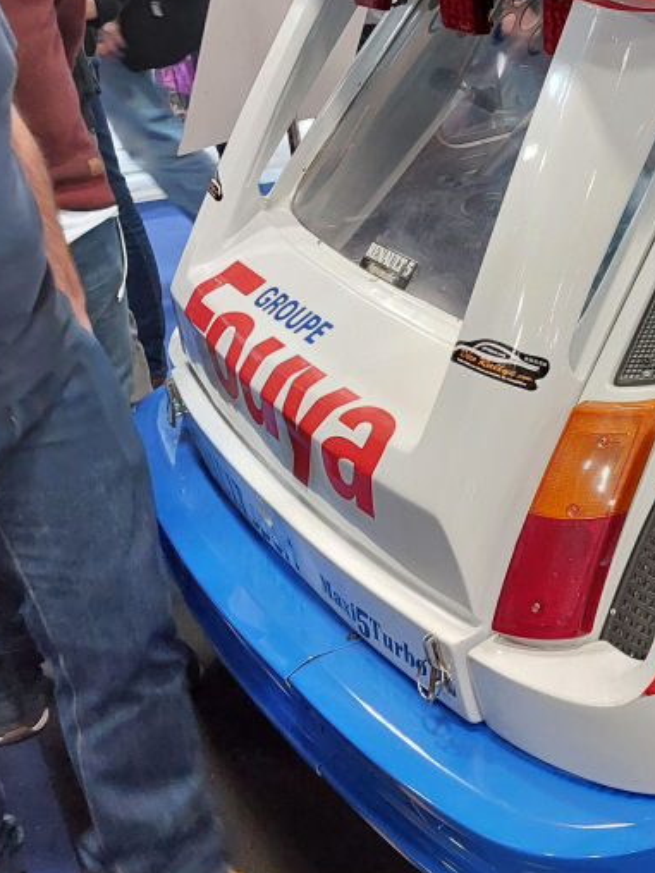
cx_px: 927
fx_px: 1489
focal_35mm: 59
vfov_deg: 32.6
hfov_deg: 21.6
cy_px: 342
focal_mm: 5.23
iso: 500
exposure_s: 1/33
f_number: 1.8
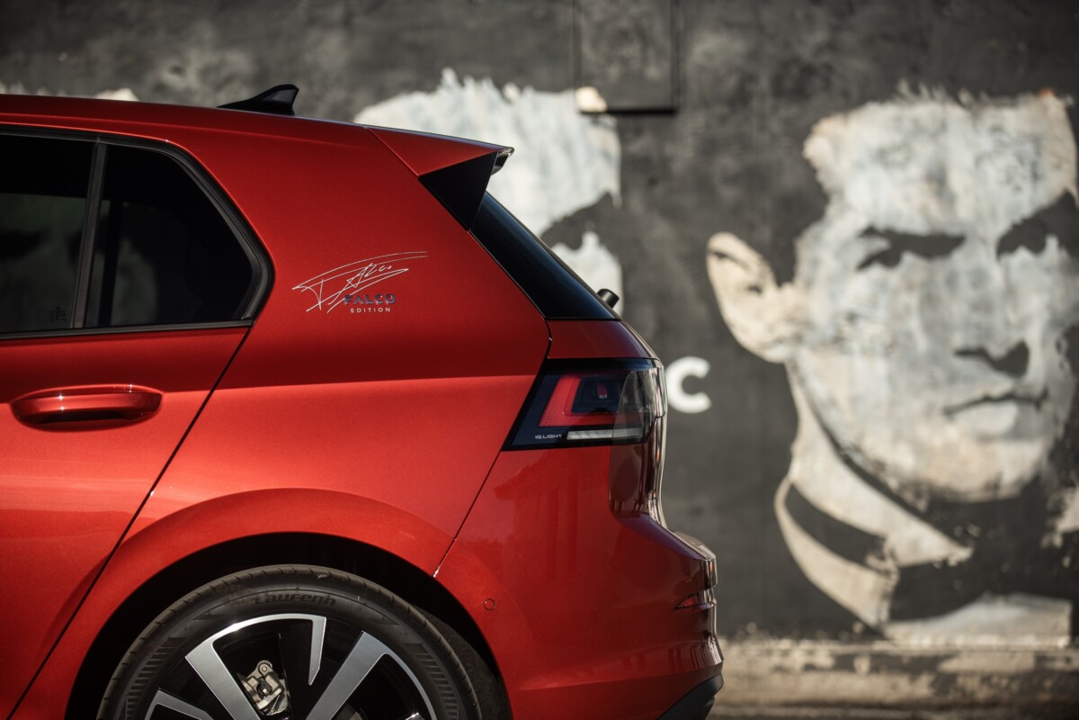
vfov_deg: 11.8
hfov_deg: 17.6
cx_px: 540
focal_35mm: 116
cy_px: 360
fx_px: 3477
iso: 200
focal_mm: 116
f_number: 2.8
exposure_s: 1/2000
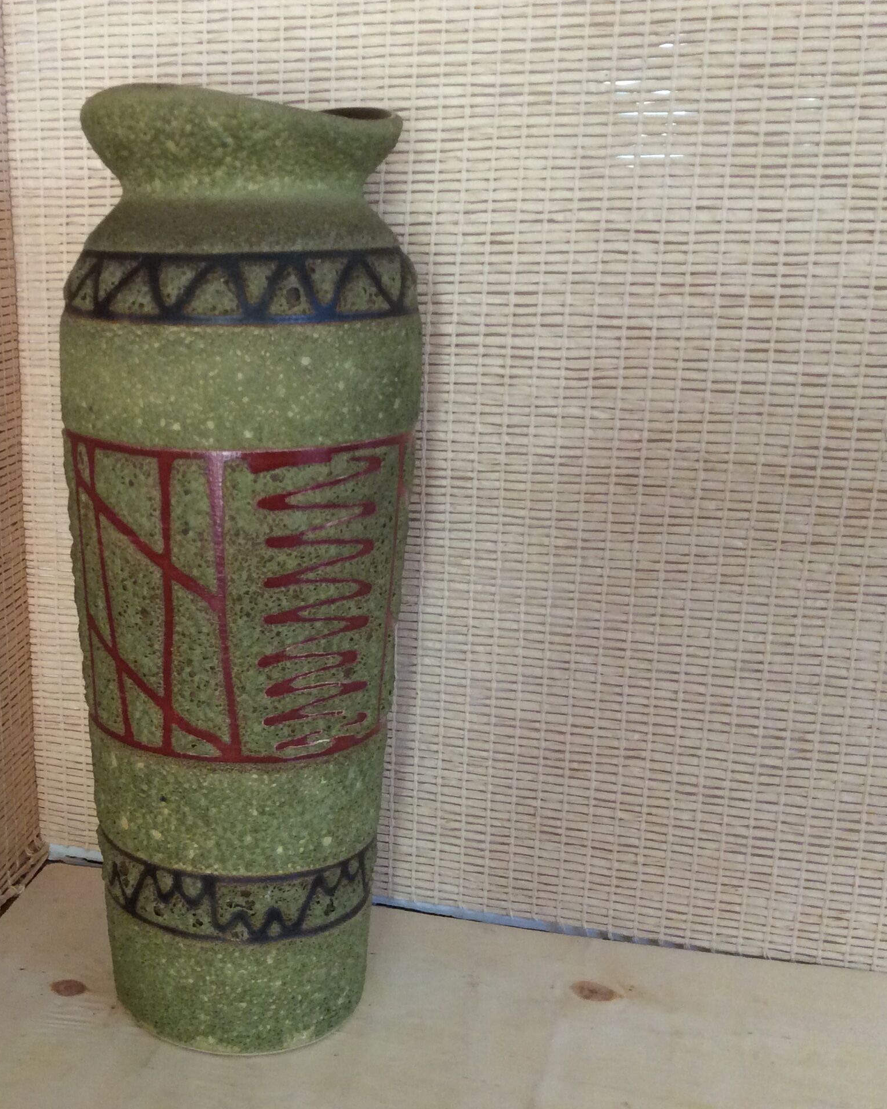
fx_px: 1378
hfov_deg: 34.6
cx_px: 186
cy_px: 552
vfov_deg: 43.8
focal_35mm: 42
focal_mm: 3.3
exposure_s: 1/25
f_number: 2.4
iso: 125
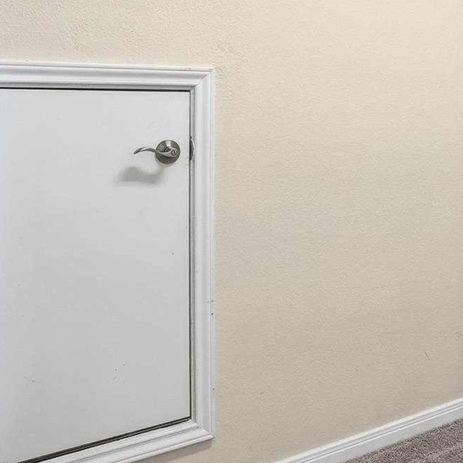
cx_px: 420
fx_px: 636
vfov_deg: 39.4
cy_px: 139
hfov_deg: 37.3
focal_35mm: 42
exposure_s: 1/20
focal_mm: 16
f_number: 8
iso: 200
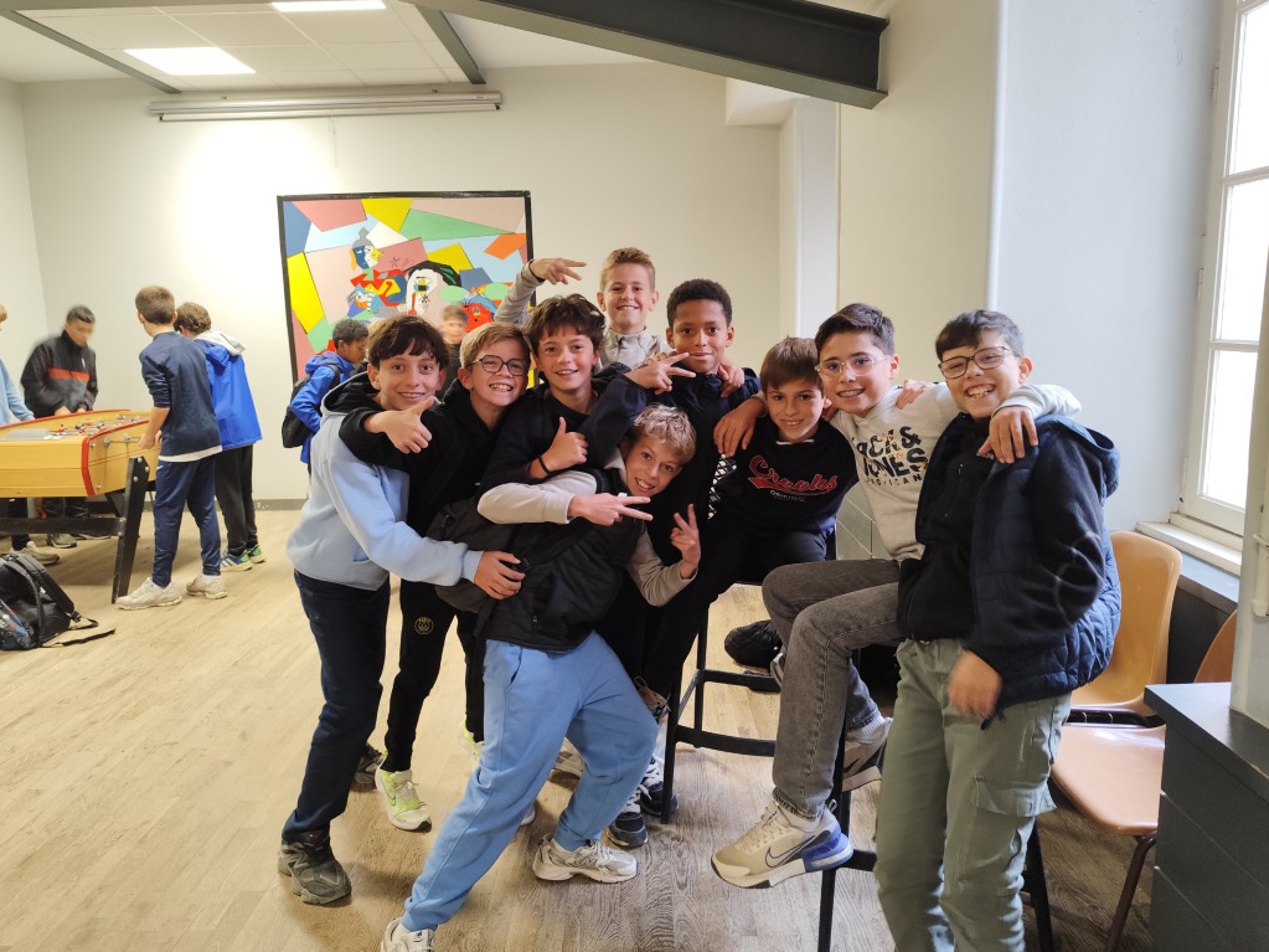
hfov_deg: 71.6
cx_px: 616
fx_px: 880
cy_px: 474
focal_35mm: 24
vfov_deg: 56.8
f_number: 1.65
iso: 500
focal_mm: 6.14
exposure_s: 1/25
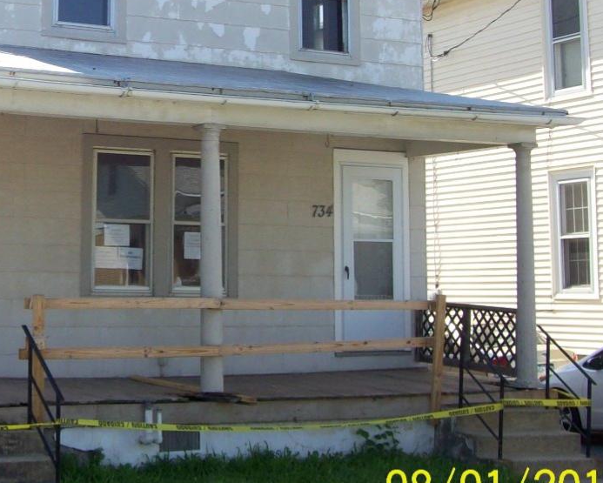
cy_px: 111
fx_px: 1303
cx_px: 93
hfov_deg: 25.5
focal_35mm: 73
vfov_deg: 20.8
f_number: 4.8
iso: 80
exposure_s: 1/273
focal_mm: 6
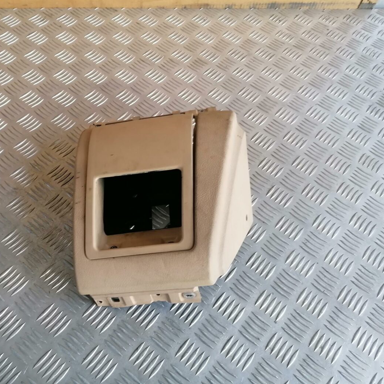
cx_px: 147
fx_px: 402
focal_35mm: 32
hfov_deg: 50.7
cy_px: 192
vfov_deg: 51.1
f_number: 1.8
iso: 100
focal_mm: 4.75
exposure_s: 1/50
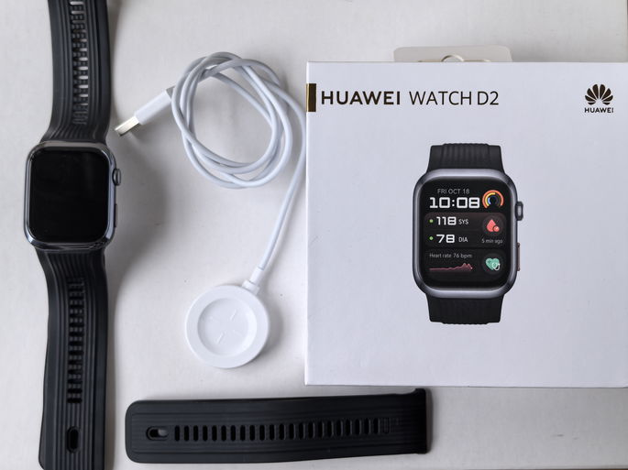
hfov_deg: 35.6
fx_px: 979
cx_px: 314
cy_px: 235
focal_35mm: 54
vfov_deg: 27.0
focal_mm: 8.5
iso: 50
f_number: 2
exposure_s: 1/180
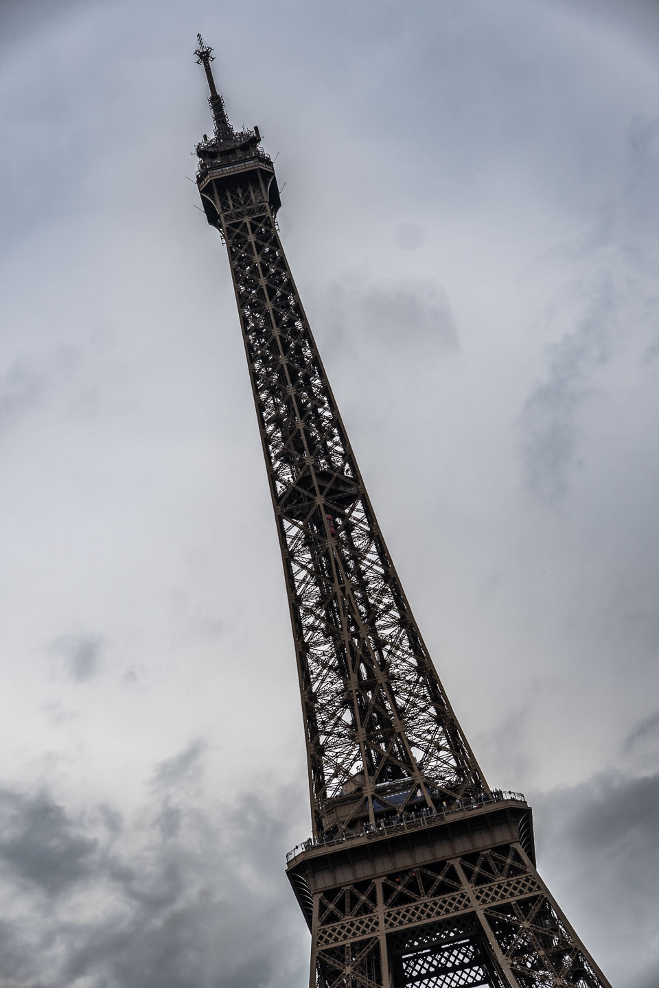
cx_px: 330
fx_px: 1713
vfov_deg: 32.2
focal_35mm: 62
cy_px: 494
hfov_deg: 21.8
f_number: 5.6
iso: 100
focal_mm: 41.6
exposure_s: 1/320
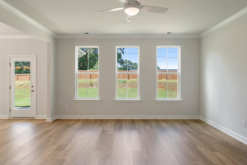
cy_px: 82
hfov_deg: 73.7
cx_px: 124
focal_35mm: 24
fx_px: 165
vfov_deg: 53.1
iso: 400
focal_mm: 24
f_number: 5.6
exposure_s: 1/15
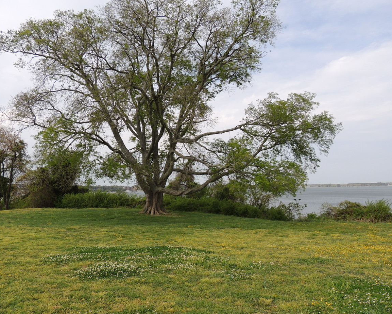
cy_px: 152
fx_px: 302
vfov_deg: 54.9
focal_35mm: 26
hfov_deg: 65.9
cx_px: 181
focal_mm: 4.3
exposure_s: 1/1250
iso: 100
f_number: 3
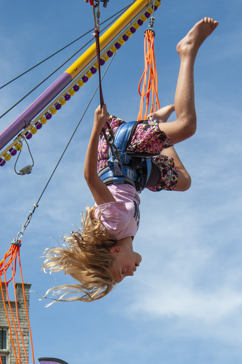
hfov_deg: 29.2
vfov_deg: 42.8
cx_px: 121
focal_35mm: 46
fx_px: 464
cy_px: 182
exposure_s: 1/500
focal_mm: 46
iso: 320
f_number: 11
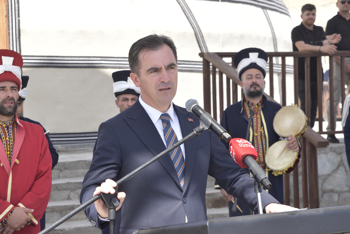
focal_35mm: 105
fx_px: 1022
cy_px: 117
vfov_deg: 13.1
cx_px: 175
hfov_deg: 19.4
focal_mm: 70
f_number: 8
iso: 1000
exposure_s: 1/1000
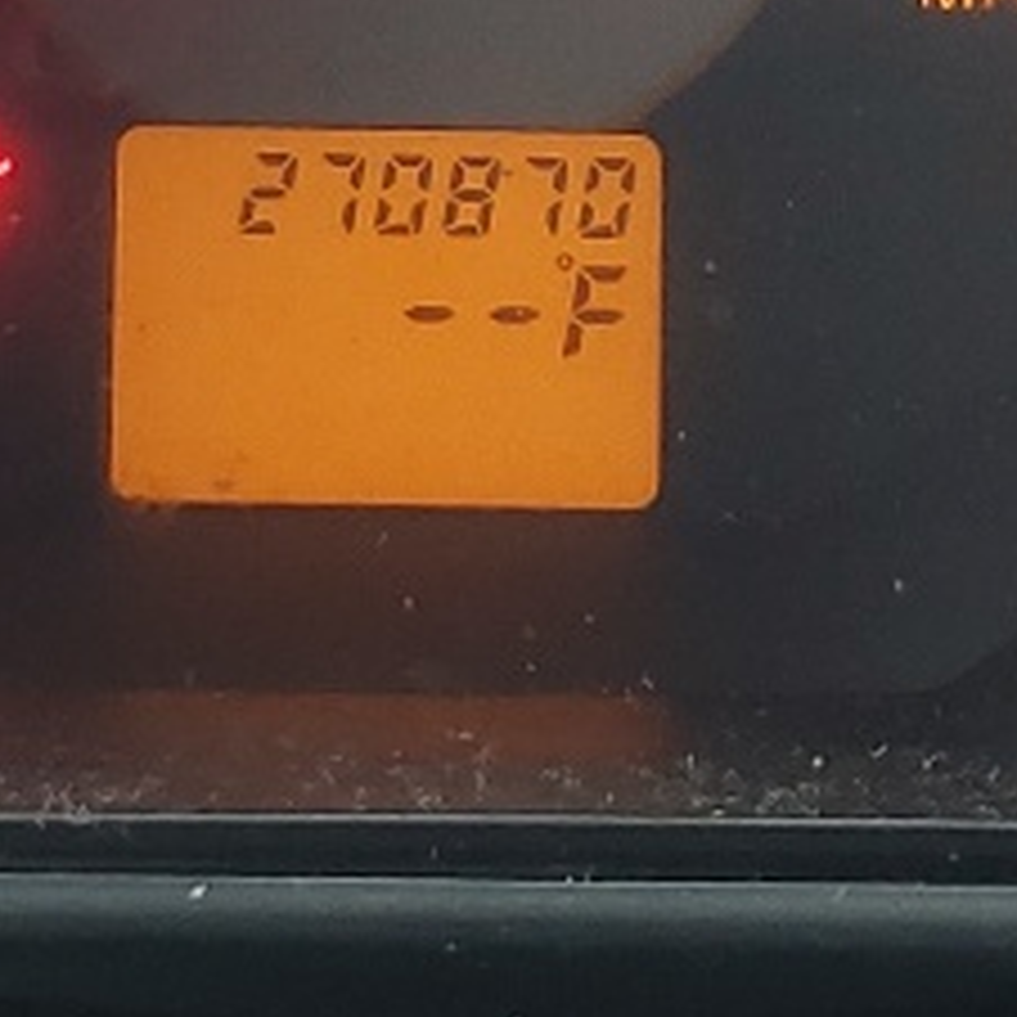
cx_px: 279
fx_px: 5418
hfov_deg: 10.7
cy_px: -292
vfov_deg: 10.5
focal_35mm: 163
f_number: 1.5
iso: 56
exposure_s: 1/60.2
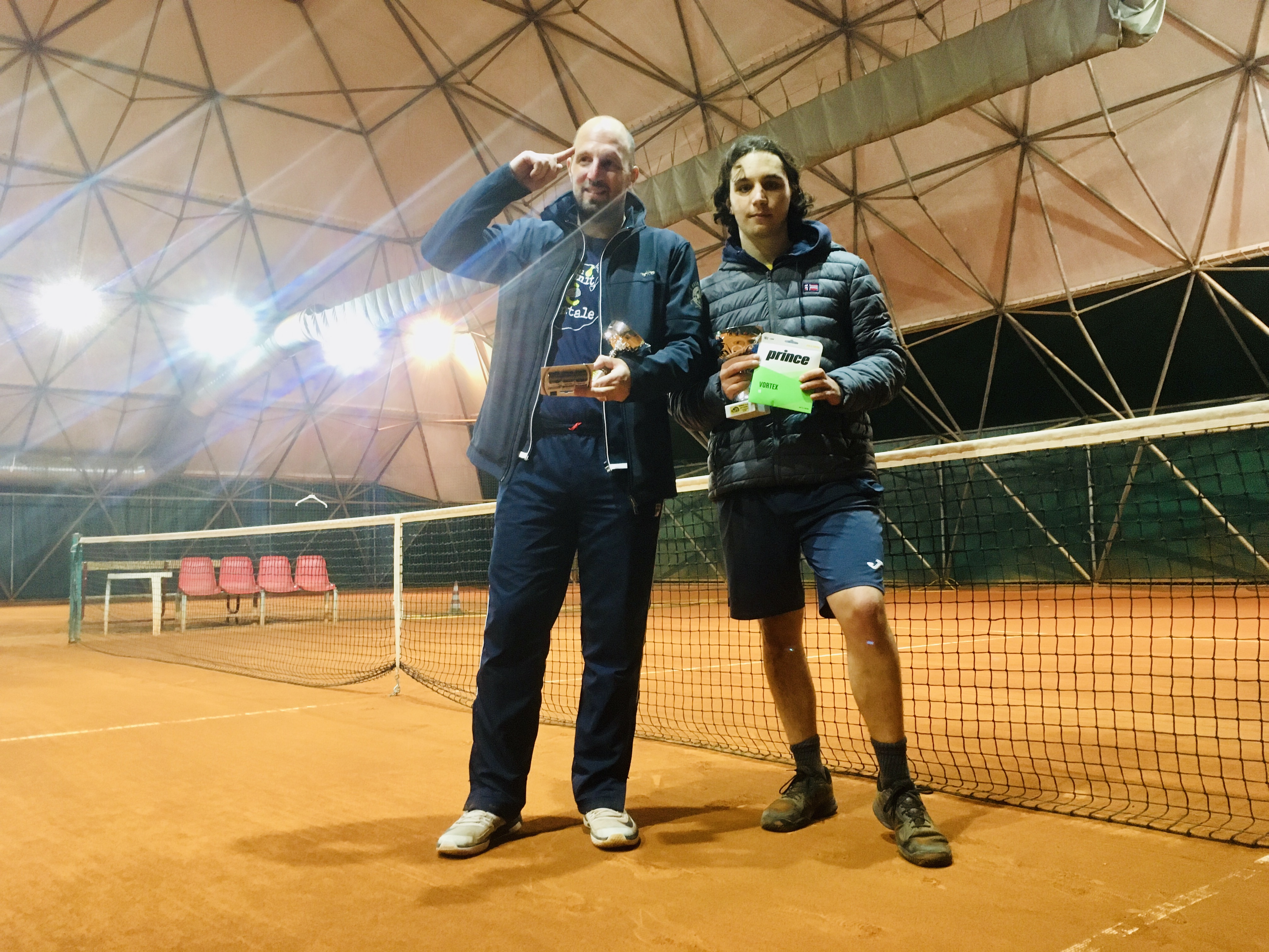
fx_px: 1063
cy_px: 476
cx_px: 634
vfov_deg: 48.2
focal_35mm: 29
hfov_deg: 61.7
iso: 200
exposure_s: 1/17
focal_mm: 4.15
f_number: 2.2
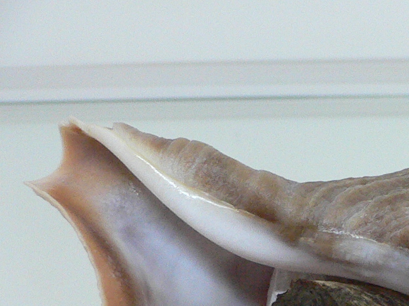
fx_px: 1099
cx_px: 517
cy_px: 338
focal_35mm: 93
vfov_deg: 15.5
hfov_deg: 19.6
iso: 200
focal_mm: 4.6
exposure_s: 1/40
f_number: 2.8
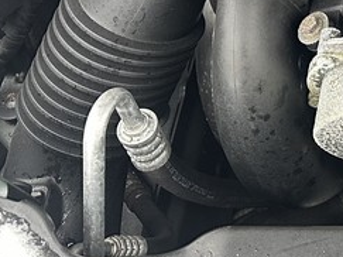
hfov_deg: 17.0
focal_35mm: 101
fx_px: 1000
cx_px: 562
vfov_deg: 13.2
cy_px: -210
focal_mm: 6.86
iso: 200
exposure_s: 1/121
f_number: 1.78
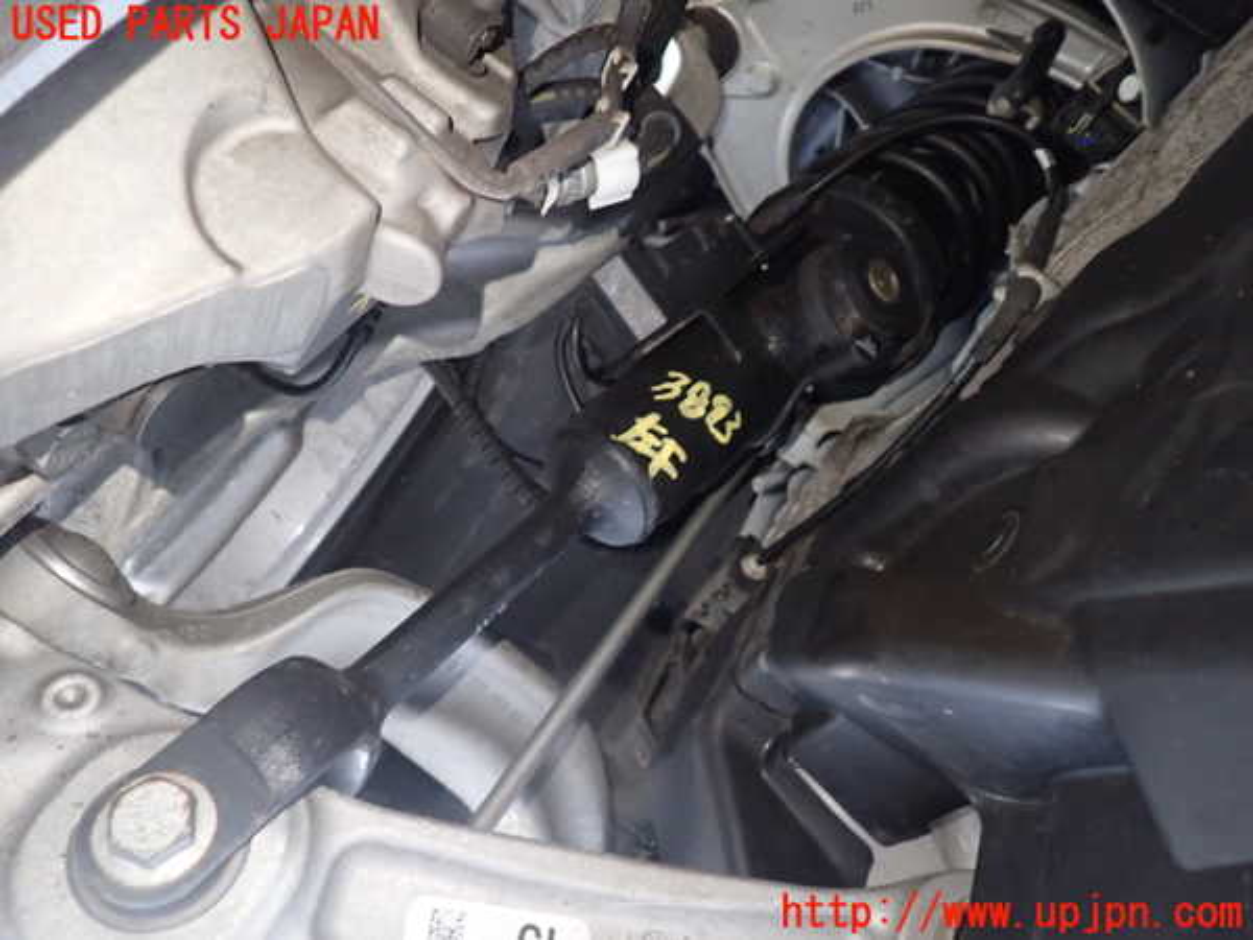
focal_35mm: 25
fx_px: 905
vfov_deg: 54.9
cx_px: 626
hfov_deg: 69.4
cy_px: 470
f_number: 2
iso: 800
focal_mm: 4.5
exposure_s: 1/20
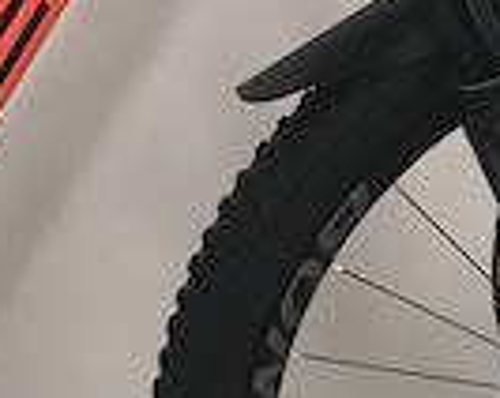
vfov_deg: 9.3
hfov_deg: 11.4
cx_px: -143
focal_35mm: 165
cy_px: 128
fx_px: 2438
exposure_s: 1/30
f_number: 1.8
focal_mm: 3.99
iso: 25
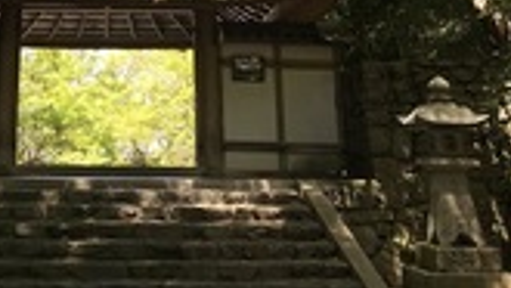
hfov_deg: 29.7
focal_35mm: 69
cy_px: -166
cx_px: 88
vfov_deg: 15.8
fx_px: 935
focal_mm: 3.99
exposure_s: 1/319
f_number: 1.8
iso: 20
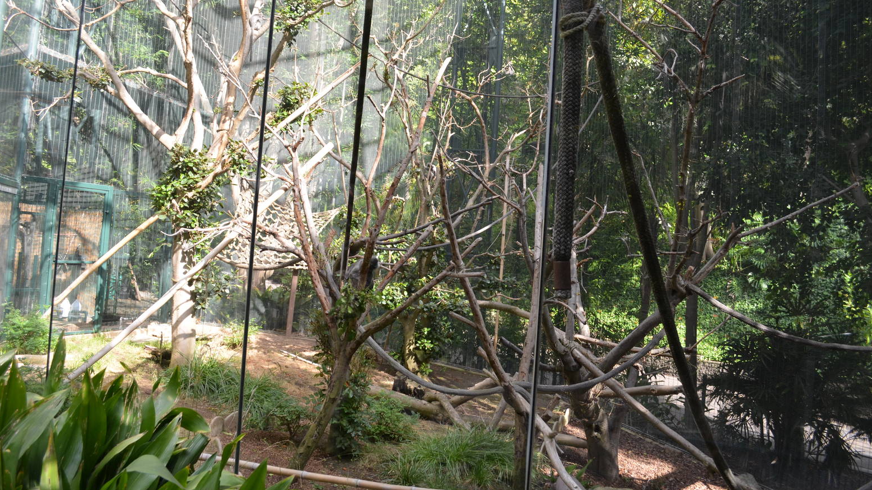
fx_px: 671
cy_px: 216
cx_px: 427
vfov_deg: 40.1
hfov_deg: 66.1
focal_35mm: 29
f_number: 5.6
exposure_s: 1/125
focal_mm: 18
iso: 320
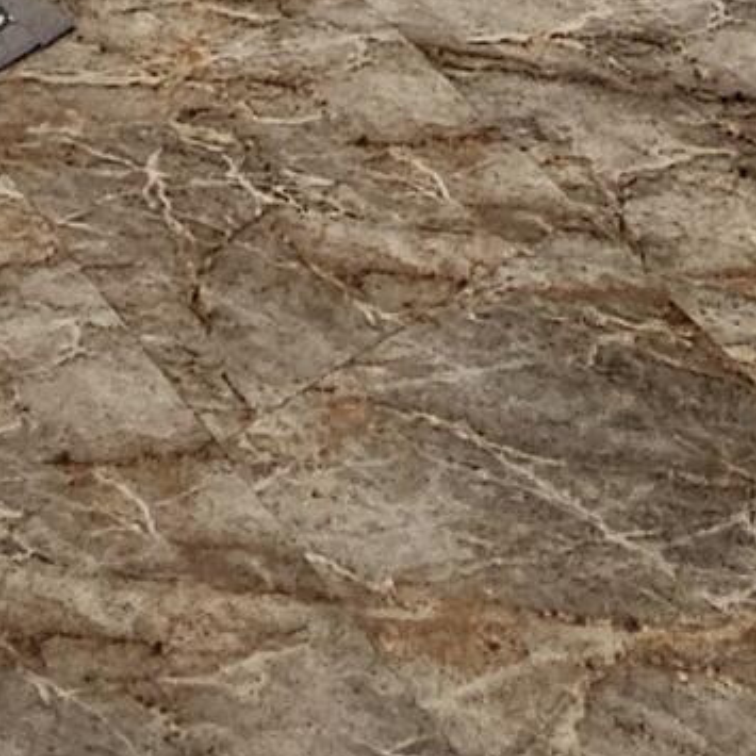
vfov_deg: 12.8
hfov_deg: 17.7
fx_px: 2397
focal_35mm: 97
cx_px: 628
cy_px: -1163
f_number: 2.2
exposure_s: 1/60
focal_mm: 2.2
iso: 320
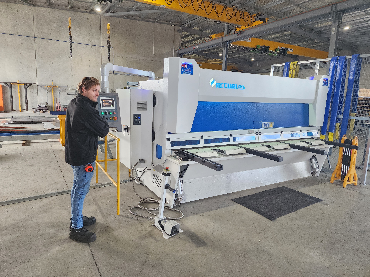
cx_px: 185
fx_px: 246
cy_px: 138
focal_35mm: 23
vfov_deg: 58.9
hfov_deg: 73.9
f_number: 1.8
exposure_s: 1/180
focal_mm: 6.4
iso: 200
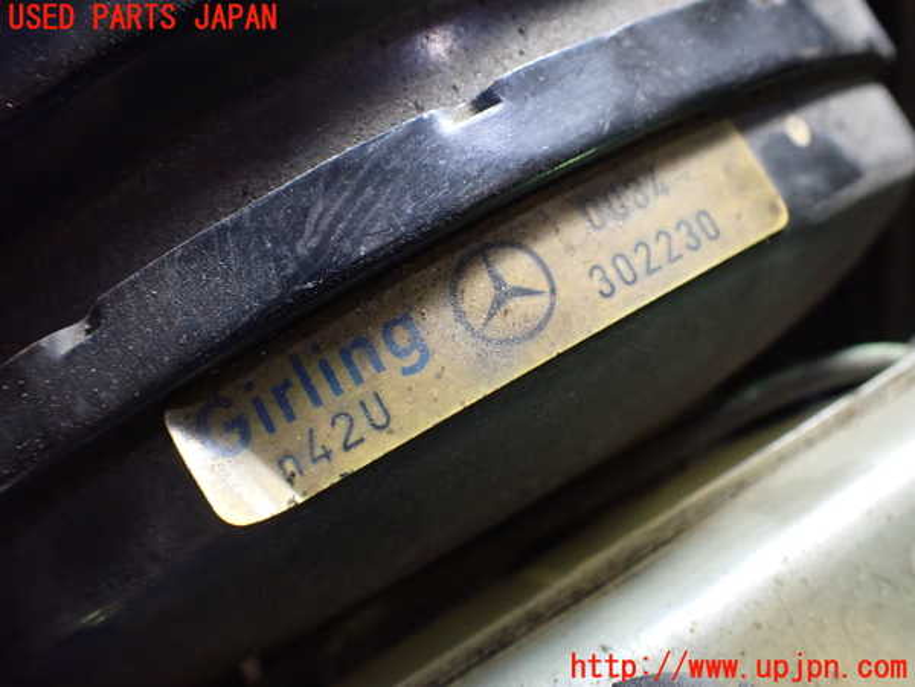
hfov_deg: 60.0
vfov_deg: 46.8
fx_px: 793
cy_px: 344
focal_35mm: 30
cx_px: 458
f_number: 2.3
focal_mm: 5.4
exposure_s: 1/125
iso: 640
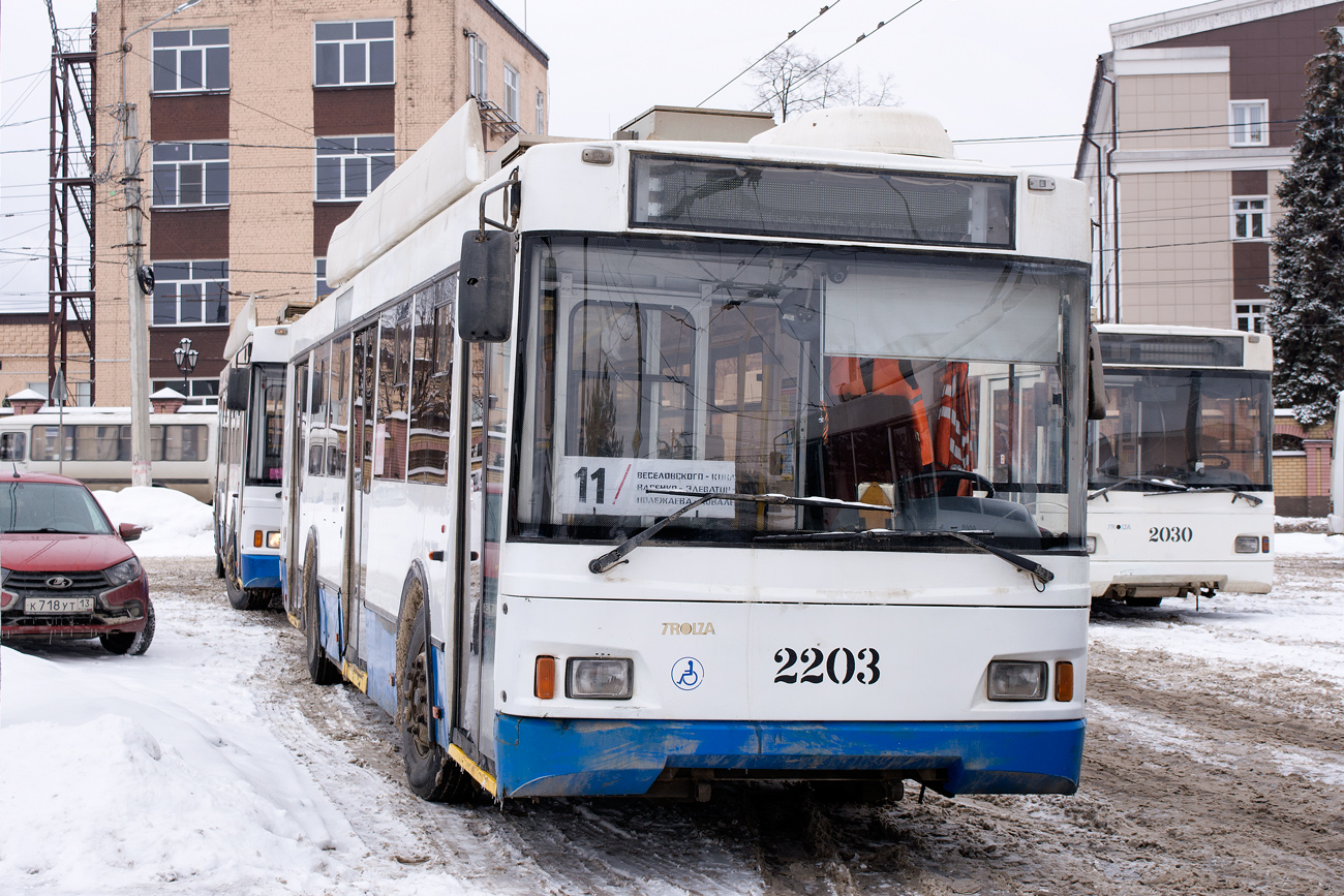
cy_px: 448
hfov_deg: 38.9
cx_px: 672
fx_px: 1904
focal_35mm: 51
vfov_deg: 26.5
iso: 100
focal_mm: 34
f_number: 9
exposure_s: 1/125
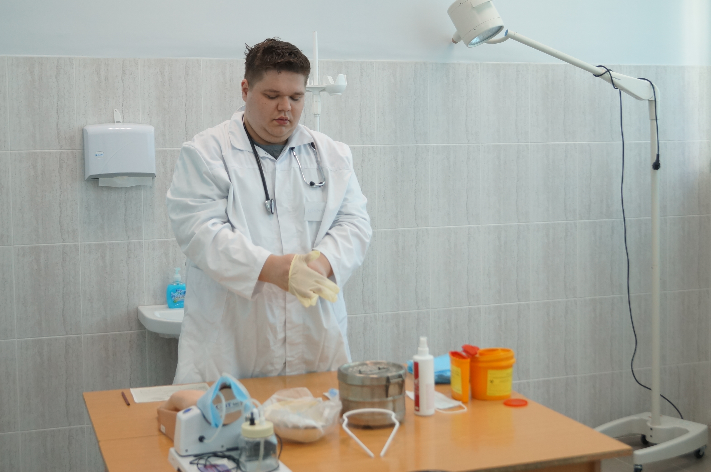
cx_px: 366
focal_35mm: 51
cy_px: 205
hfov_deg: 38.9
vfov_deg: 26.4
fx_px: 1006
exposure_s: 1/160
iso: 500
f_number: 4.5
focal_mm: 30
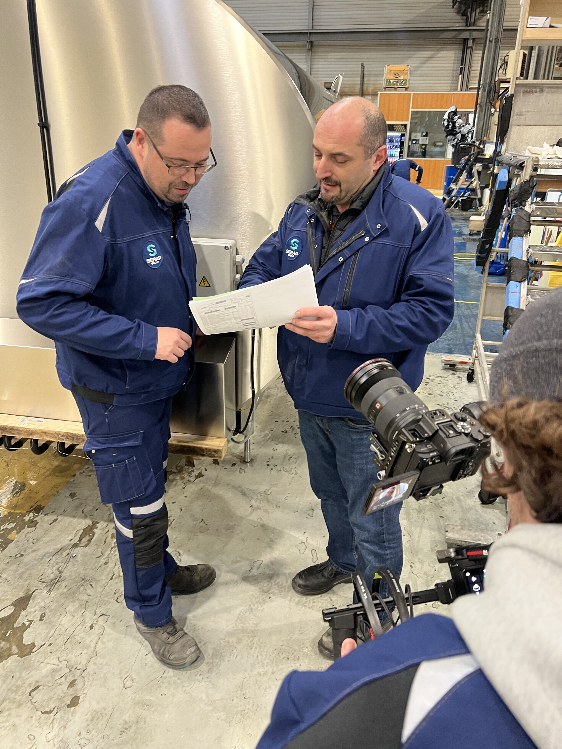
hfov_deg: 53.1
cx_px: 281
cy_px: 374
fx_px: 563
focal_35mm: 26
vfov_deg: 67.3
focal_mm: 5.7
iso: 160
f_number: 1.5
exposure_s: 1/60
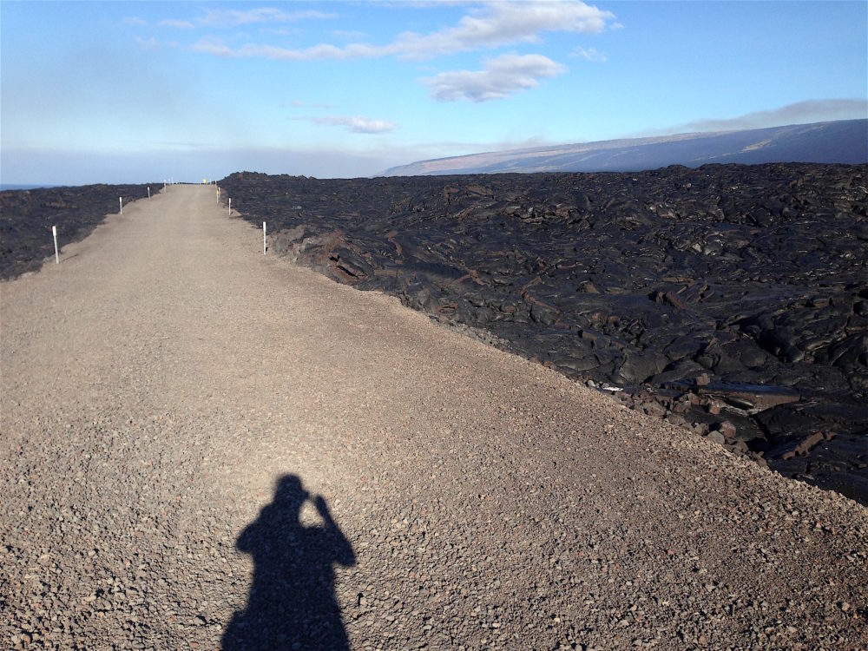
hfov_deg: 55.4
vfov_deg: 42.9
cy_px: 326
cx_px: 434
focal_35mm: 33
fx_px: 827
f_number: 2.4
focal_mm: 4.12
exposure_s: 1/1323
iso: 50
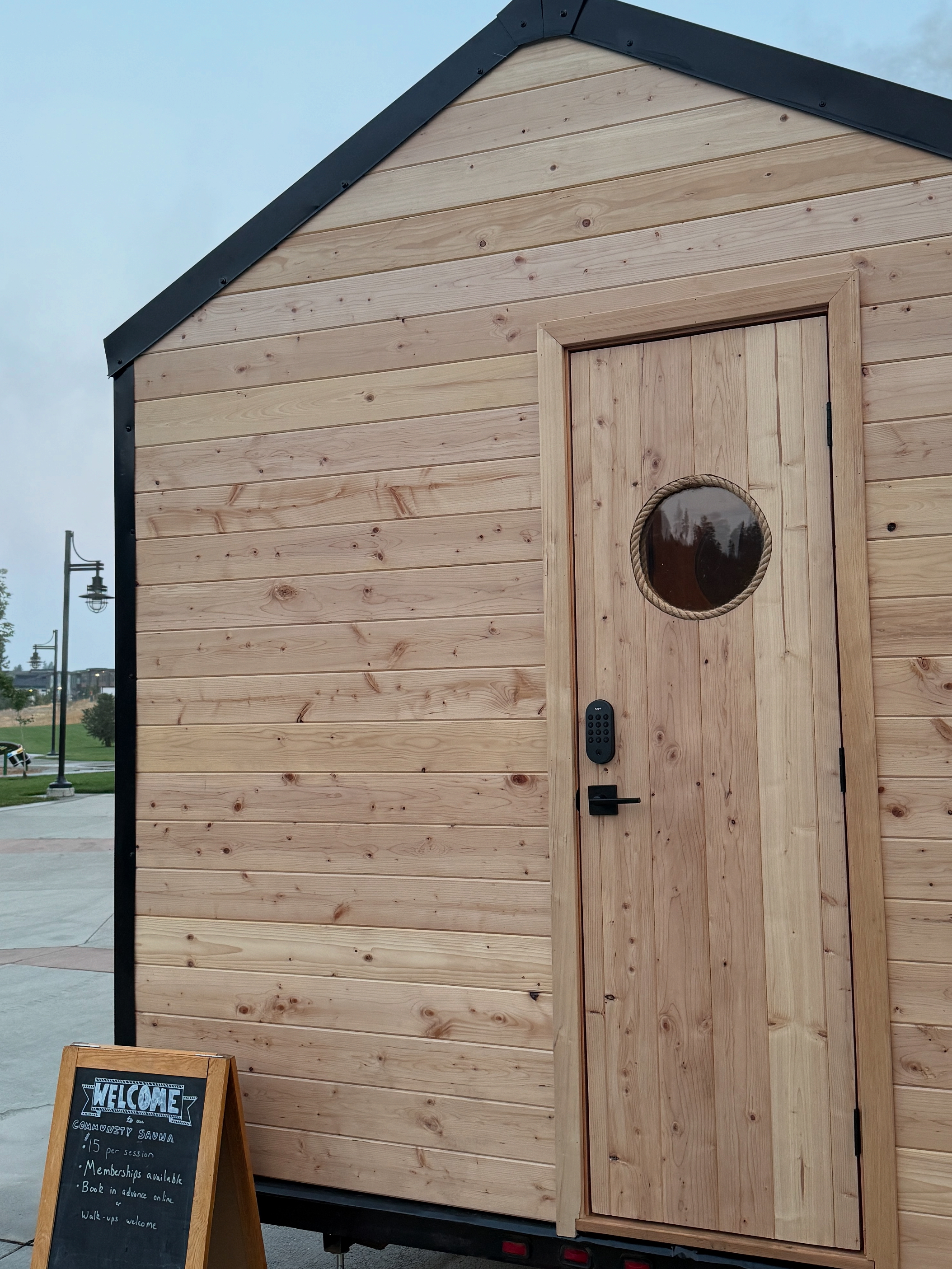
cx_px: 559
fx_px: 1283
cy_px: 624
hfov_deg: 40.6
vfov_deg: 52.6
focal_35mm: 35
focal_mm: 6.76
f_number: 1.78
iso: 200
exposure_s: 1/81
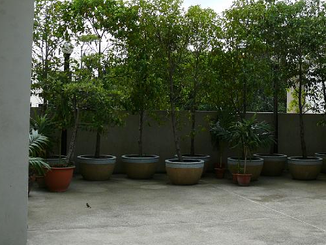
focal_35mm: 56
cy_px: 97
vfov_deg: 26.0
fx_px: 527
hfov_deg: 33.5
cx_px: 254
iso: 100
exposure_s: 1/320
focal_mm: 7.4
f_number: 4
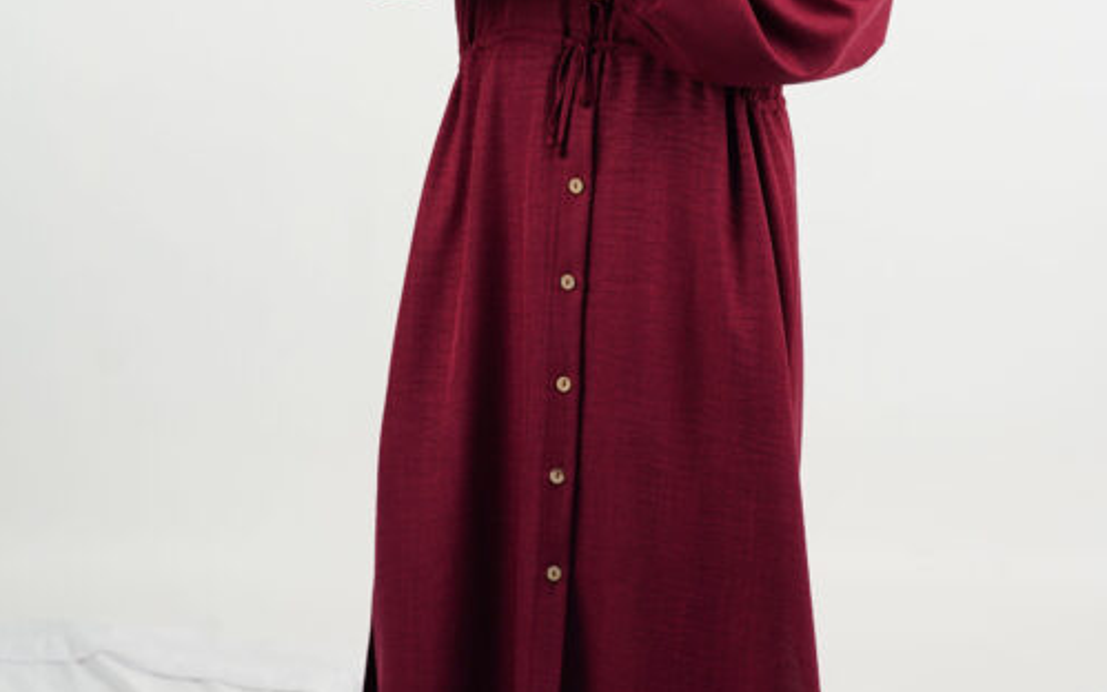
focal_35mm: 103
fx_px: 3108
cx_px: 659
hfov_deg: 20.2
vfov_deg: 12.7
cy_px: 282
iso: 400
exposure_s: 1/100
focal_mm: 56
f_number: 6.3
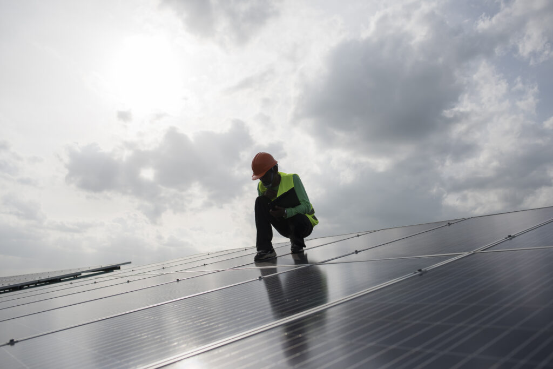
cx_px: 276
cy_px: 184
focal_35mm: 28
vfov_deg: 46.4
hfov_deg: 65.5
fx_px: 430
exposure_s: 1/2500
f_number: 4
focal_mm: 28
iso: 100
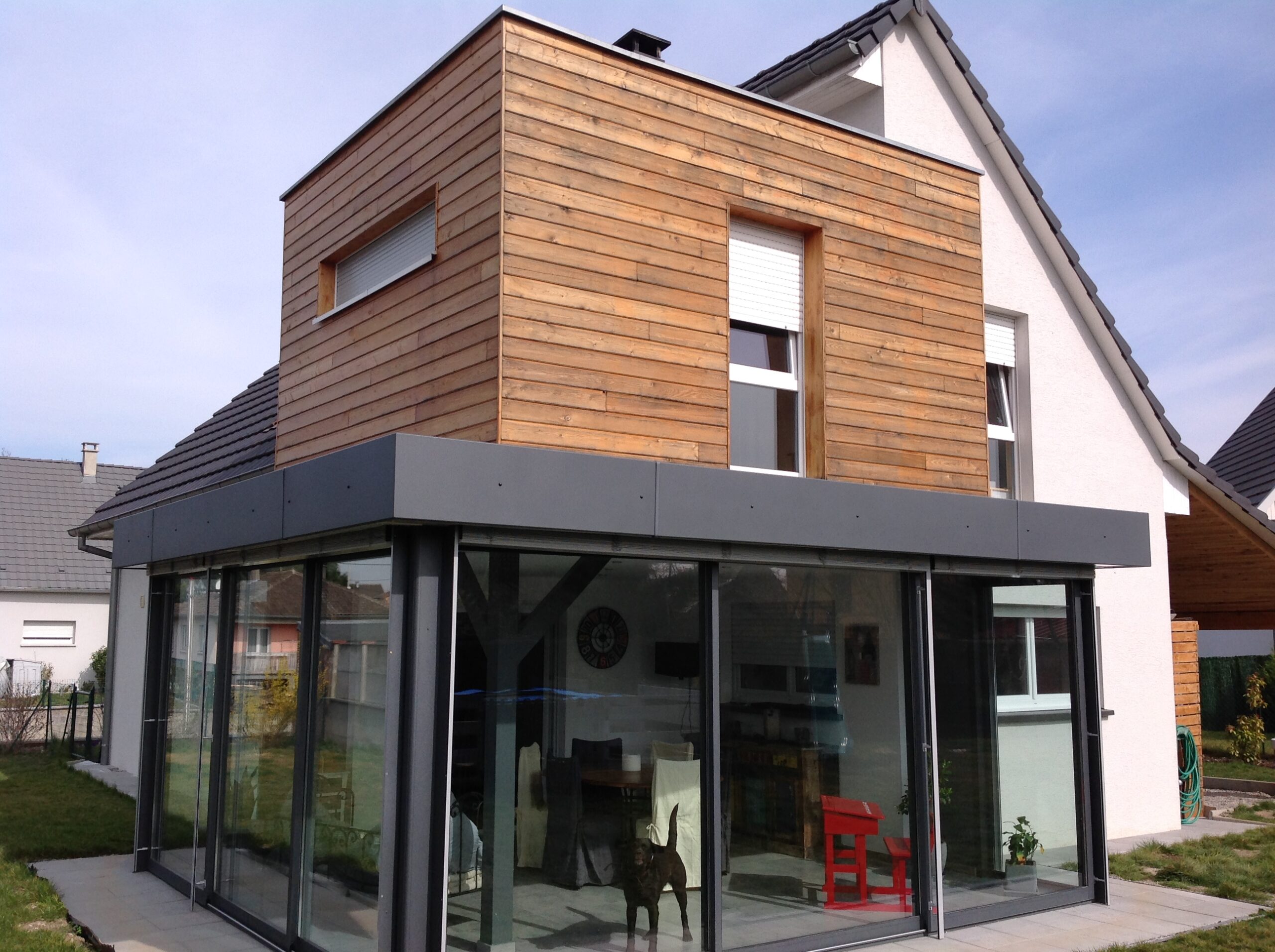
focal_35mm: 35
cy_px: 476
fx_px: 1287
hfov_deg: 52.7
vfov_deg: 40.6
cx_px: 638
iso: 50
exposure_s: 1/1592
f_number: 2.4
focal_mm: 4.28
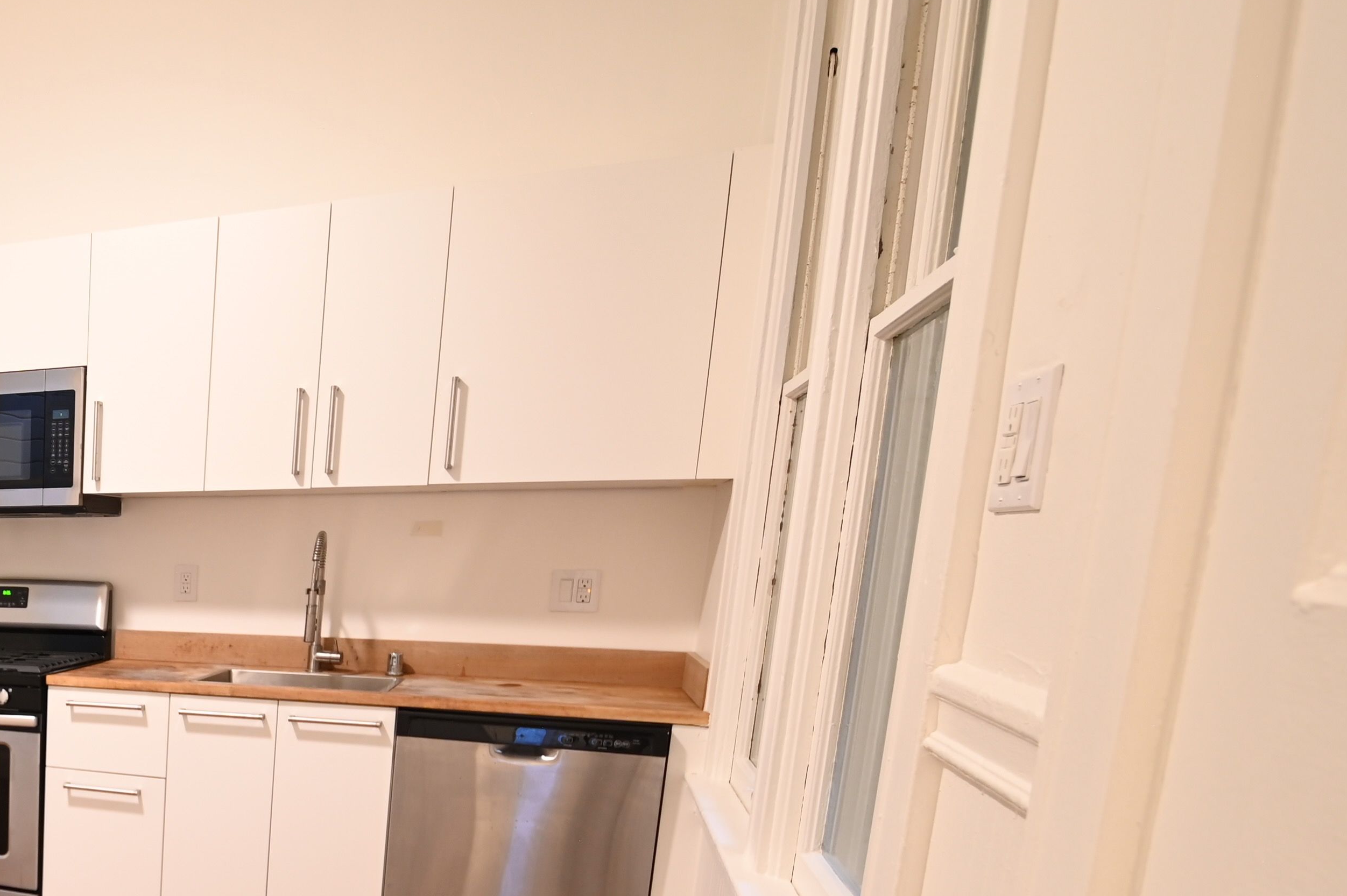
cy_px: 704
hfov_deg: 48.8
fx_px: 1084
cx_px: -72
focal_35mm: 29
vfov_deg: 43.0
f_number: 5
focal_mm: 12
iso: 400
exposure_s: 1/6
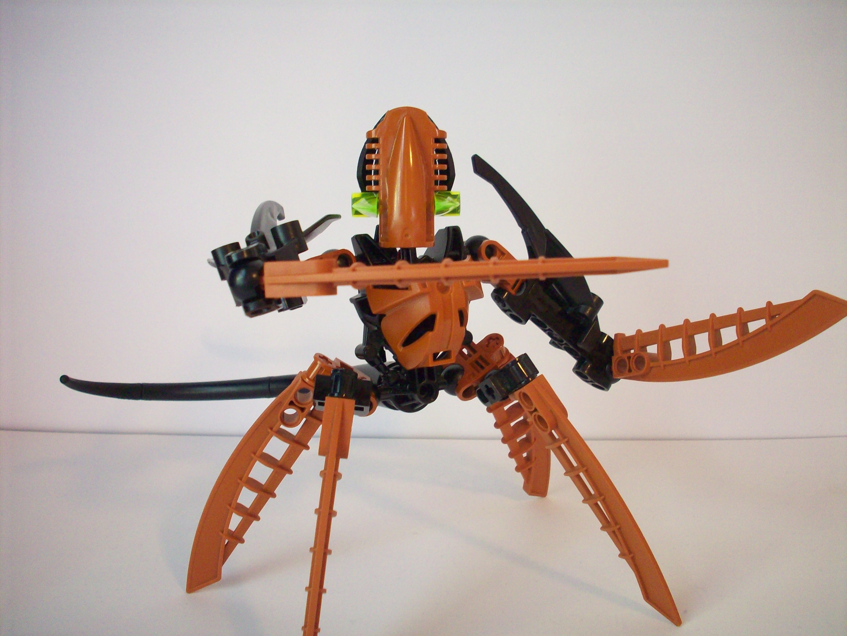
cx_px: 424
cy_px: 318
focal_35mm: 37
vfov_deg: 38.7
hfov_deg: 50.1
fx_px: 905
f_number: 2.8
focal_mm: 6.2
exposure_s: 1/8.13
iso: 160
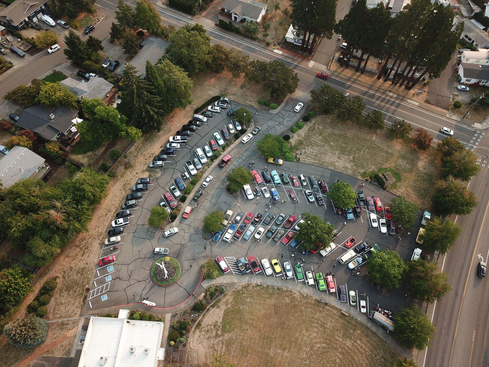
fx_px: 367
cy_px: 184
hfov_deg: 67.3
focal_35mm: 26
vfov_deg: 53.1
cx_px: 244
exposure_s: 1/375
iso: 100
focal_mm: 4.73
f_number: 2.2
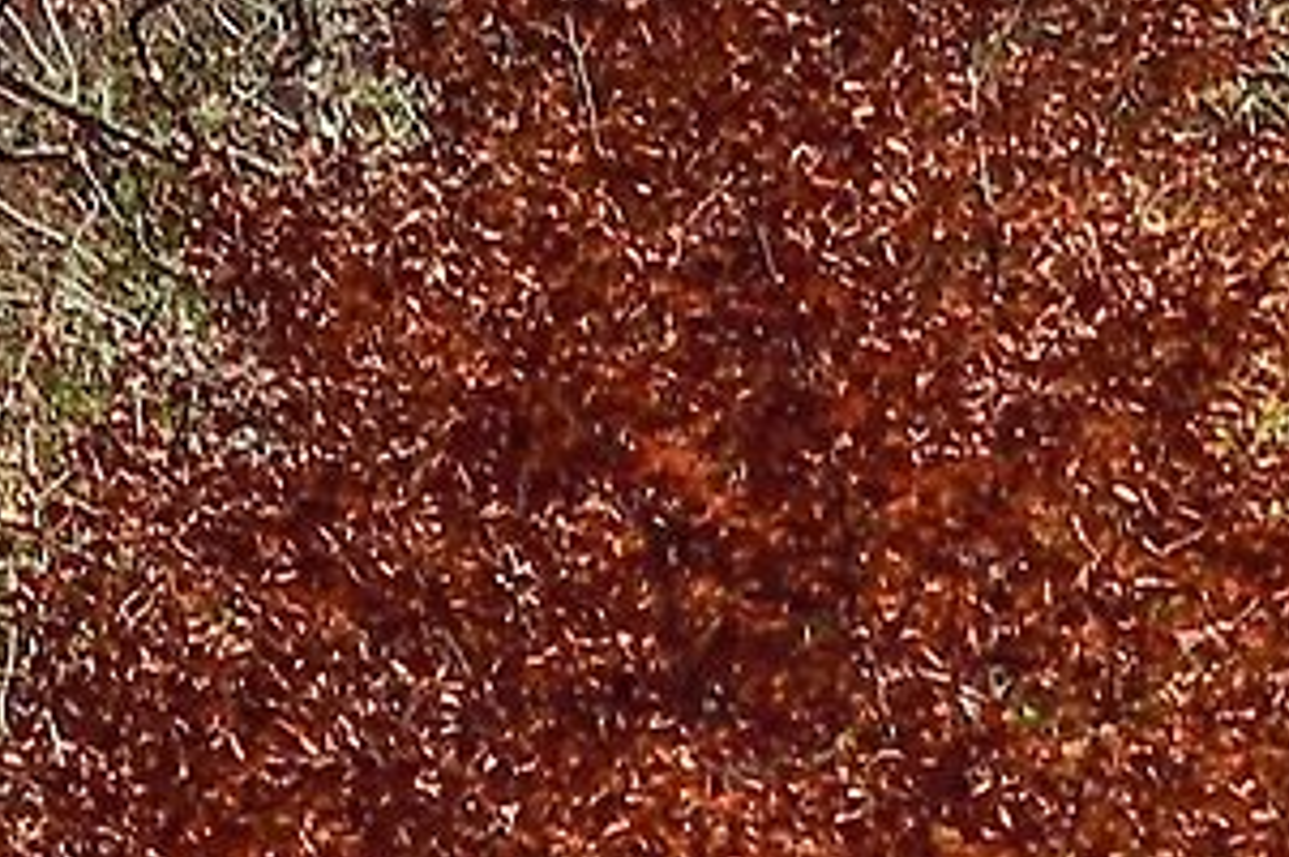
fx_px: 18849
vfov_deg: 2.6
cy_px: 450
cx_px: -2775
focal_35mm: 527
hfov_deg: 3.8
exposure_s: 1/80
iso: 100
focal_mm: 44
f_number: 11
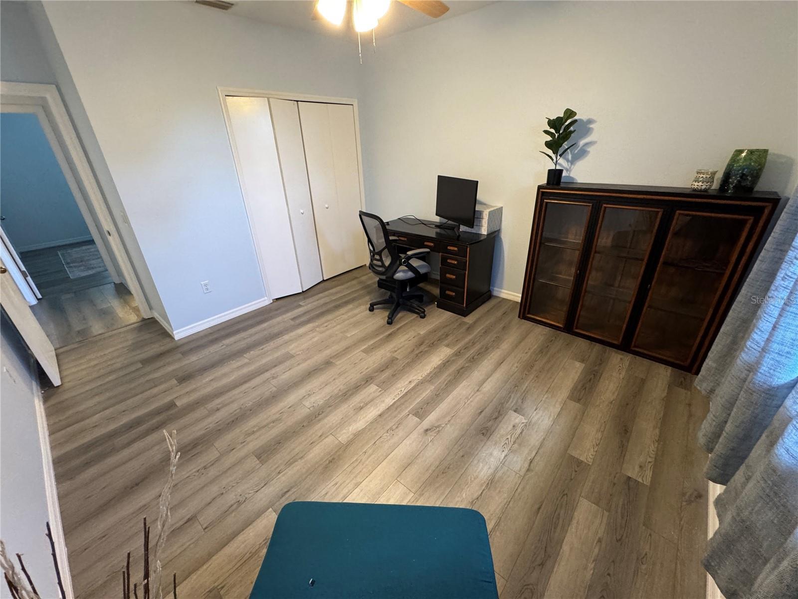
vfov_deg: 85.7
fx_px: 323
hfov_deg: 102.1
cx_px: 399
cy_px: 300
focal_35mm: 14
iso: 400
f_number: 2.2
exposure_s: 1/60
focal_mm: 2.22
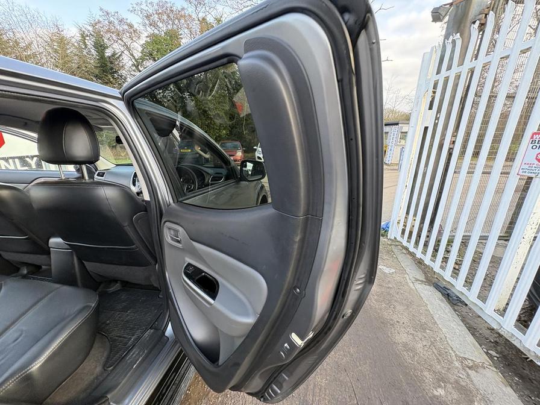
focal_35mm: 14
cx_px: 270
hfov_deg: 102.1
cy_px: 202
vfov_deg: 85.7
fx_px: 218
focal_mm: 2.22
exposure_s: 1/99
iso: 200
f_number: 2.2
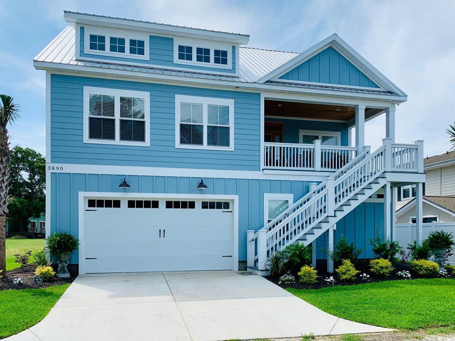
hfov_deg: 67.3
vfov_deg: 53.1
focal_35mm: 26
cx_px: 228
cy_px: 170
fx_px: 342
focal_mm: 4.25
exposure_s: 1/2611
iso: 25
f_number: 1.8
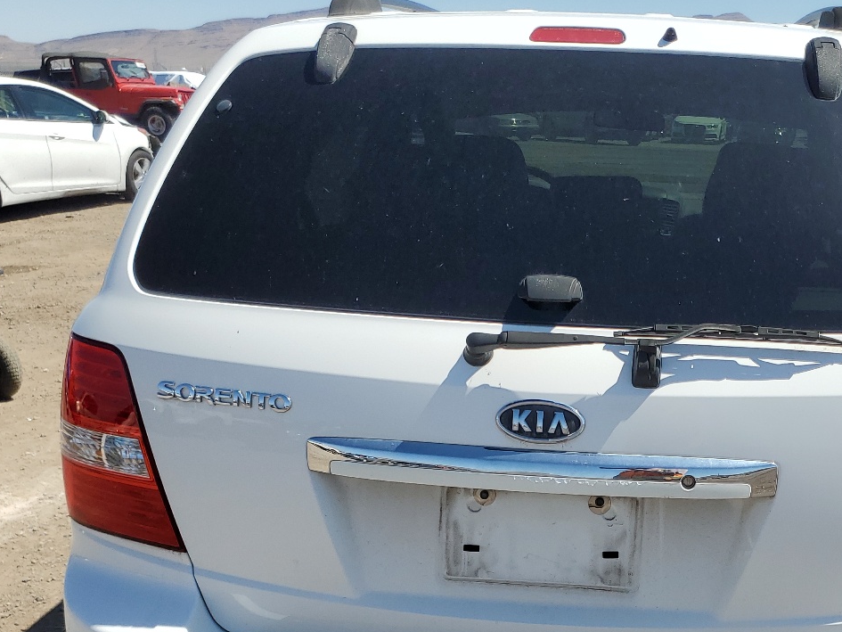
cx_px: 602
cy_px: 488
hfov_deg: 42.0
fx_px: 1070
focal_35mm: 44
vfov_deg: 32.2
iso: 50
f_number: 1.5
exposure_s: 1/5000
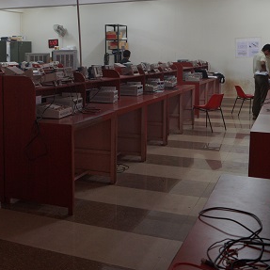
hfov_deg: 34.1
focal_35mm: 48
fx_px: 424
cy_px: 83
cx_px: 49
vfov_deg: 34.9
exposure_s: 1/25
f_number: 5.6
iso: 200
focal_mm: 18
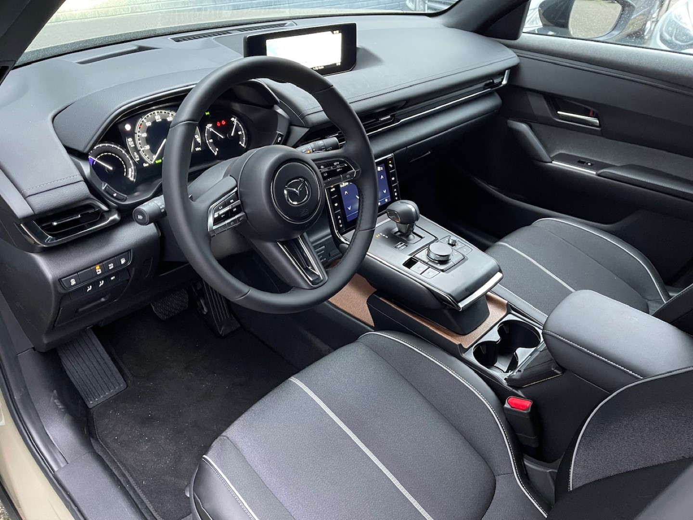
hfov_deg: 69.4
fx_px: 500
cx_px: 346
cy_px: 260
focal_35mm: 25
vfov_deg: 54.9
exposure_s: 1/39
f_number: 1.6
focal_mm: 5.1
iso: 640
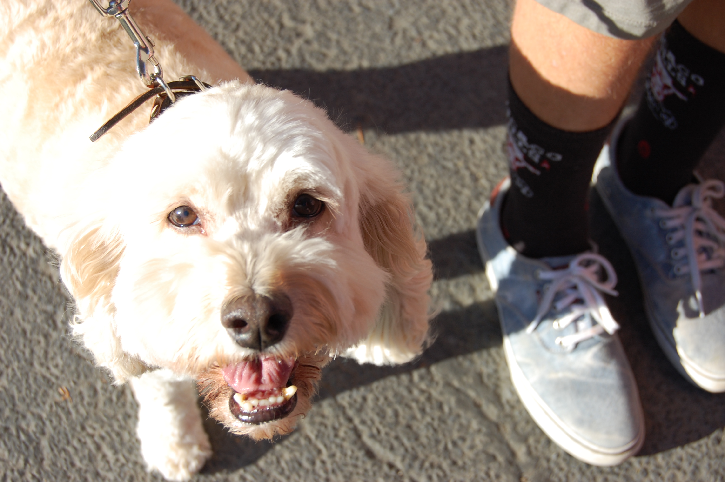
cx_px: 362
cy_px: 241
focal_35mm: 60
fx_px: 1207
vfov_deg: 22.6
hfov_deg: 33.4
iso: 200
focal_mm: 40
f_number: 8
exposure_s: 1/250
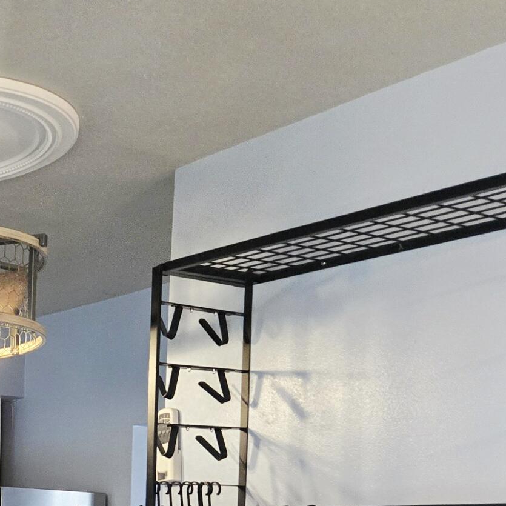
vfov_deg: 21.8
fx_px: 1207
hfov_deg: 21.3
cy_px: 624
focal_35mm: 73
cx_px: -162
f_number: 1.8
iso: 800
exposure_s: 1/120
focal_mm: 5.4
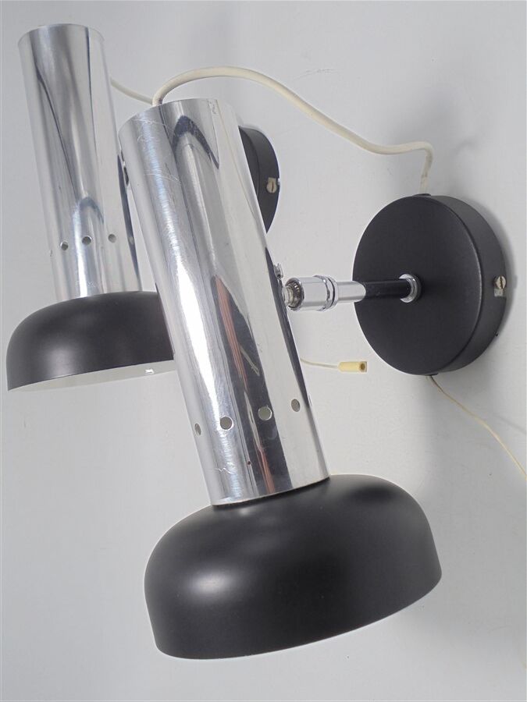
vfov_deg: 49.0
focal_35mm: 38
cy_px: 351
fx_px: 771
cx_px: 264
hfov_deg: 37.7
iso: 100
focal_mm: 6.9
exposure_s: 1/60
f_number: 4.2
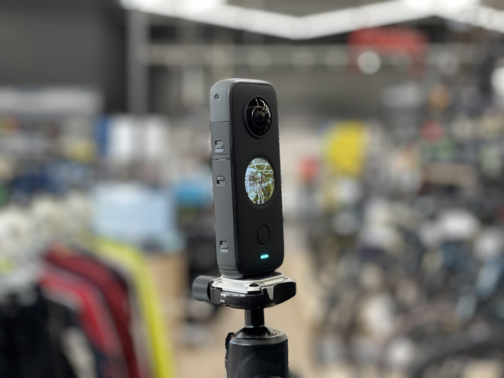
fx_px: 757
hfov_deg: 36.8
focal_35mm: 52
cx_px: 252
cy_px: 189
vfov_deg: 28.0
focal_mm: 6
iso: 125
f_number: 2
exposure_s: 1/100
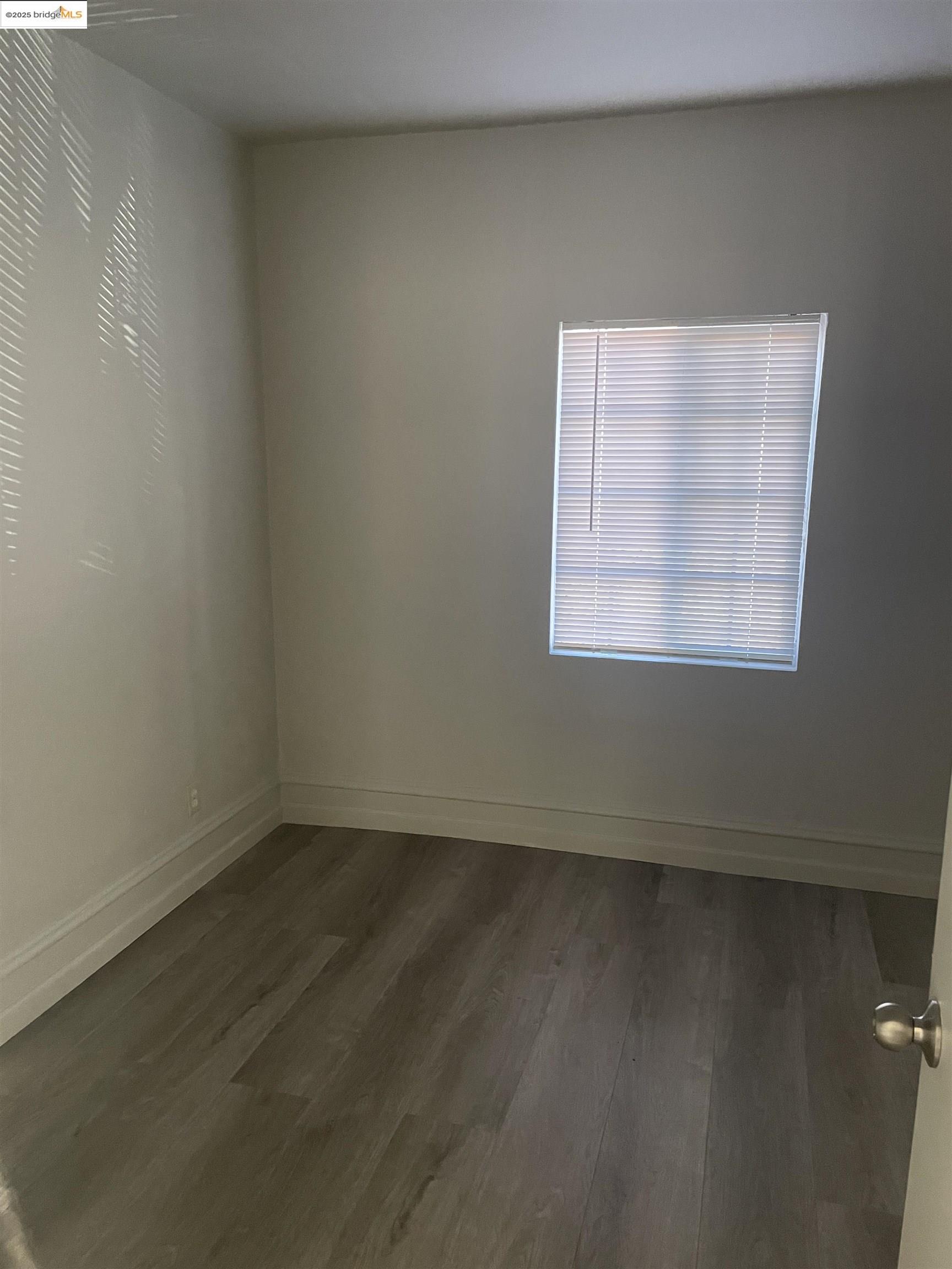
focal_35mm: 26
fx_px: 953
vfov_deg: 67.3
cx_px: 476
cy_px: 634
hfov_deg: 53.1
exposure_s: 1/60
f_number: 1.6
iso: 500
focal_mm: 4.2
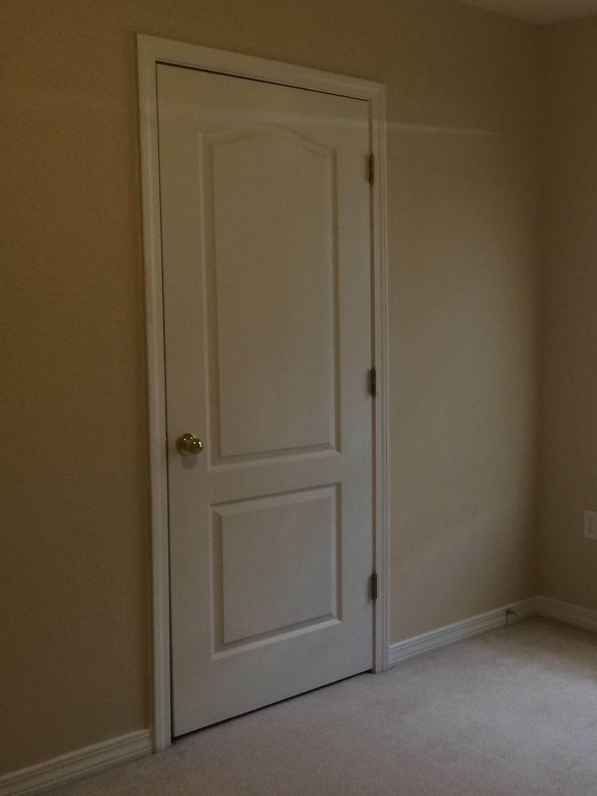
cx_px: 607
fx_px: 1035
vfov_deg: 42.1
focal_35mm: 45
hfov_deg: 29.8
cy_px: 389
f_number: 2.2
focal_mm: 4.15
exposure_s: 1/30
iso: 50
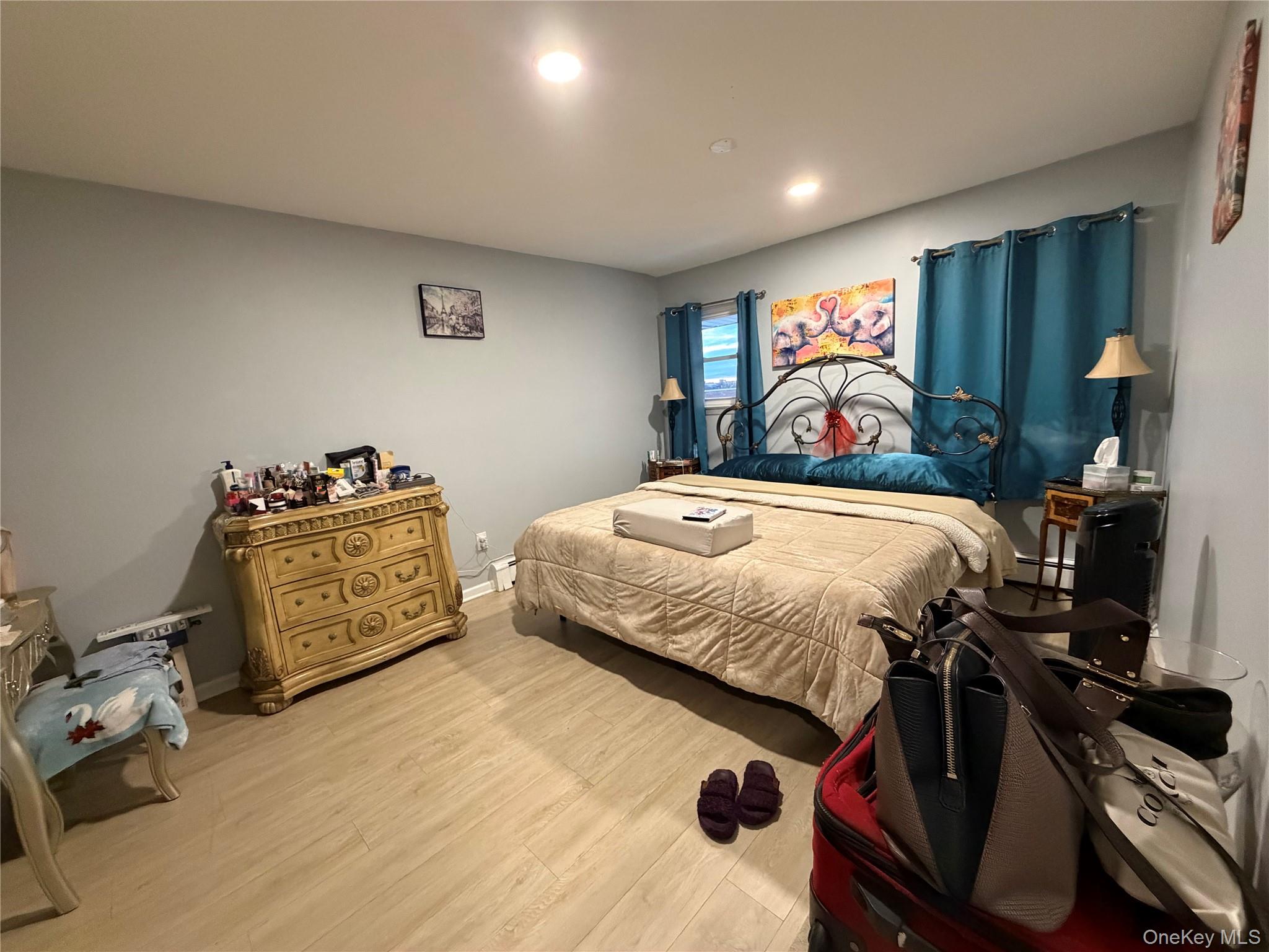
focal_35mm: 14
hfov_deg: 102.1
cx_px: 634
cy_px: 476
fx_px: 513
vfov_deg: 85.7
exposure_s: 1/60
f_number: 2.2
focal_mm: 2.22
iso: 640
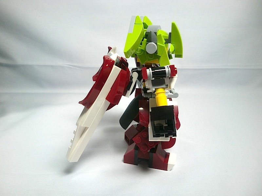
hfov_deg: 63.4
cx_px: 131
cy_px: 98
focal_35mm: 28
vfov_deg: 49.7
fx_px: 212
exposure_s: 1/100
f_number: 2.6
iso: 64
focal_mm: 4.65
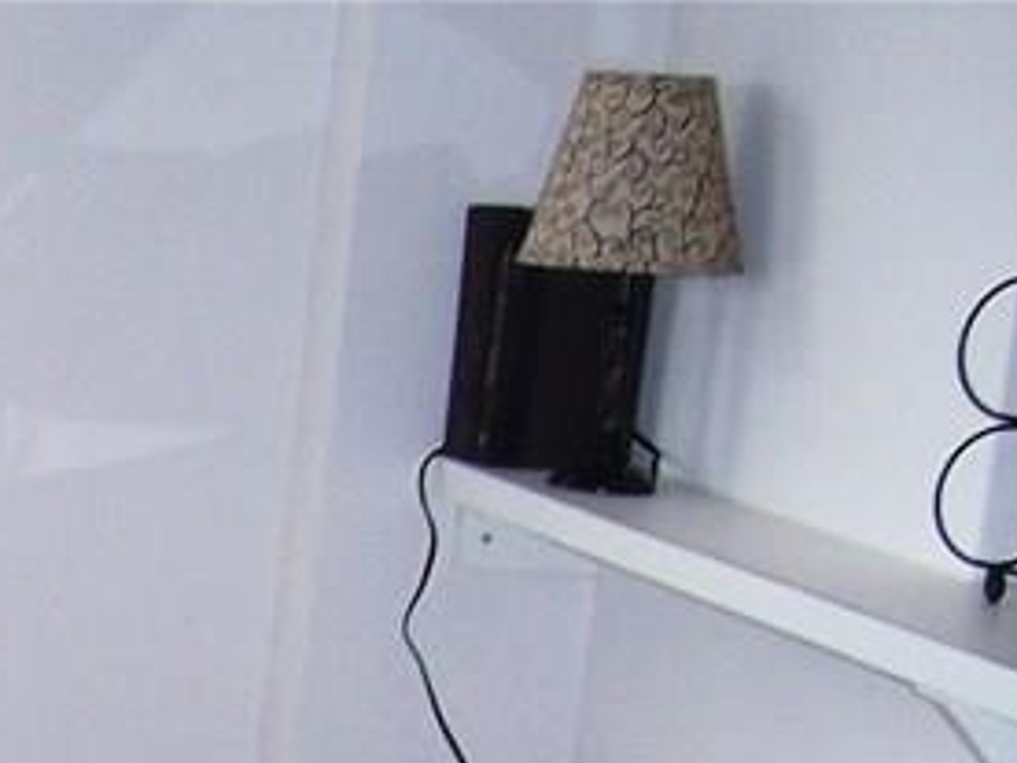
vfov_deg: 10.9
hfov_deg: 14.3
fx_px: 3702
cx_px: -641
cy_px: 1412
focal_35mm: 126
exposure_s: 1/60
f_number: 2.7
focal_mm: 5.6
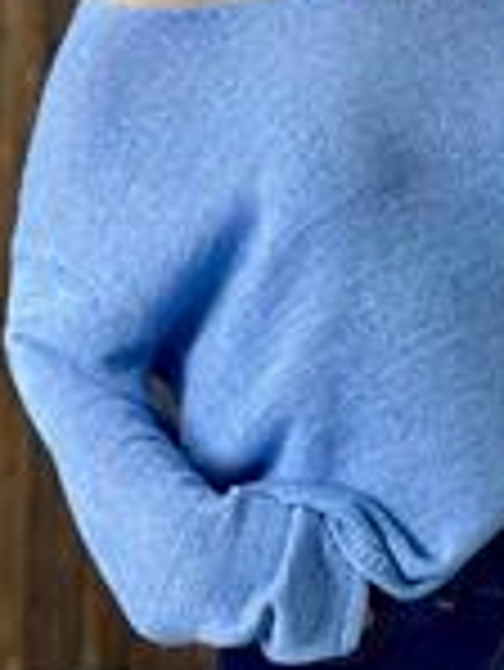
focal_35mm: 129
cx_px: 446
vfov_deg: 15.2
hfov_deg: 11.4
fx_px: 2501
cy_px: 189
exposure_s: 1/204
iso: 80
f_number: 1.78
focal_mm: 6.86
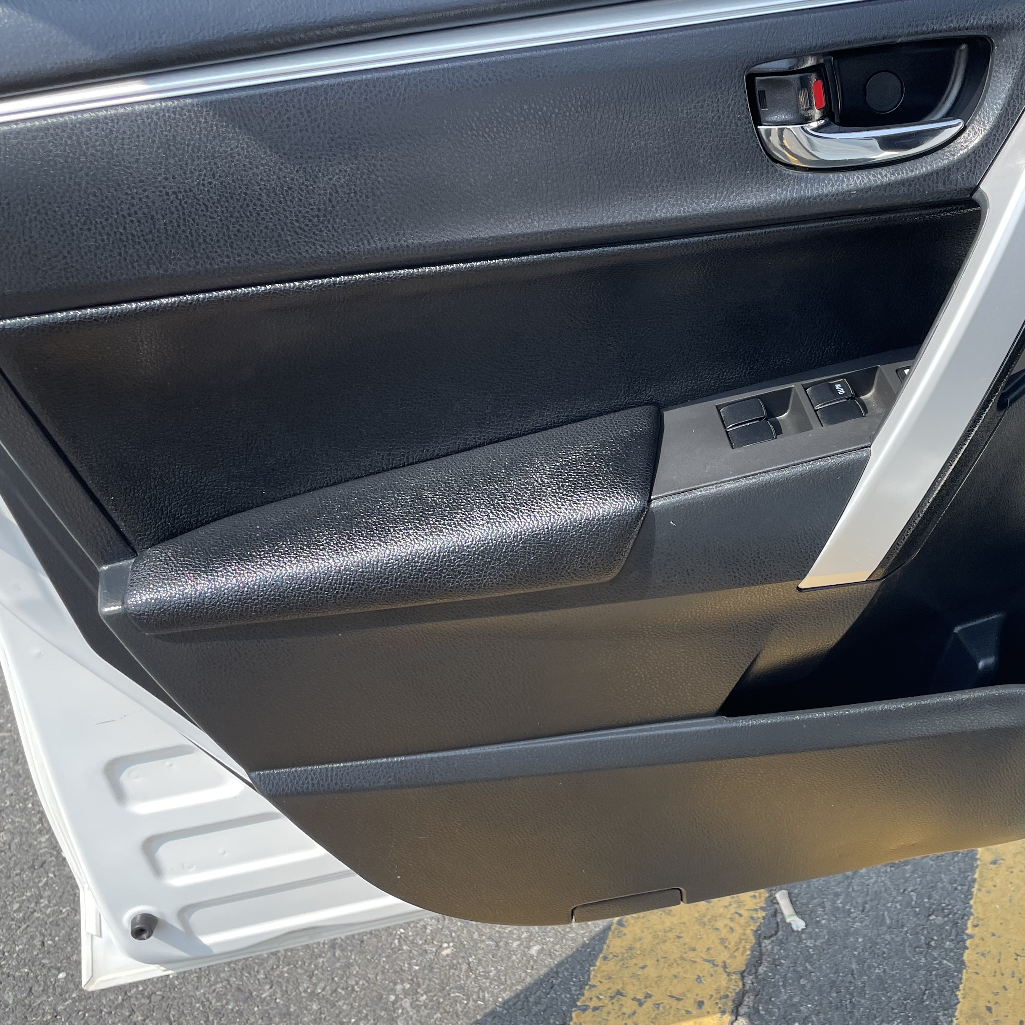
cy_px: 514
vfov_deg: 43.9
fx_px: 1273
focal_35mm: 38
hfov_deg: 42.5
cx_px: 773
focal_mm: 4.2
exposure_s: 1/703
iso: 32
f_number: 1.6
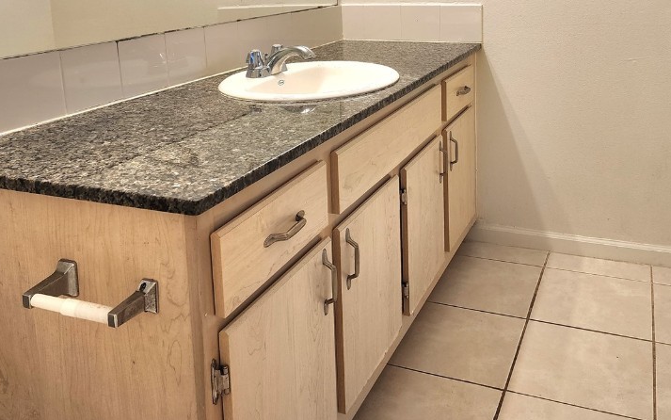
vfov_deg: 35.0
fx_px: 640
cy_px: 75
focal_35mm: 35
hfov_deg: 55.0
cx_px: 391
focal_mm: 6.4
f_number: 1.8
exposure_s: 1/120
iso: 100
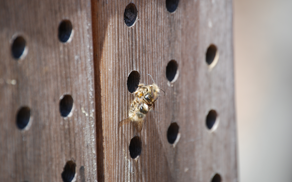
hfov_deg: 6.8
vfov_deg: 4.3
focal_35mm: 307
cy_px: 94
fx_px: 2443
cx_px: 146
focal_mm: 200
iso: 200
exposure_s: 1/125
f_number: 7.1
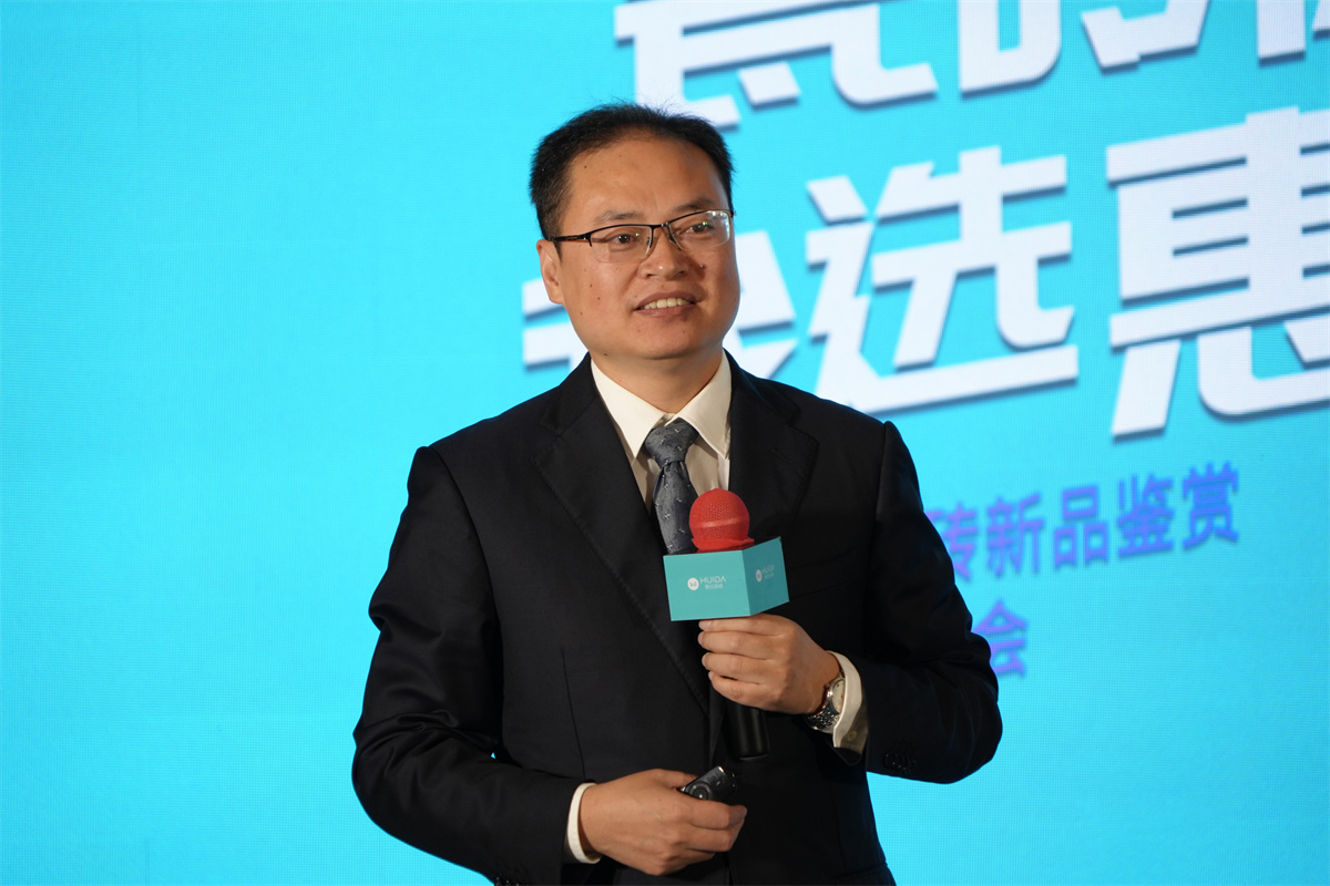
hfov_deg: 11.2
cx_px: 665
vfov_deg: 7.5
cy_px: 443
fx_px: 6797
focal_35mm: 184
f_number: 6.3
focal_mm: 184
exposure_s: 1/200
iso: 800
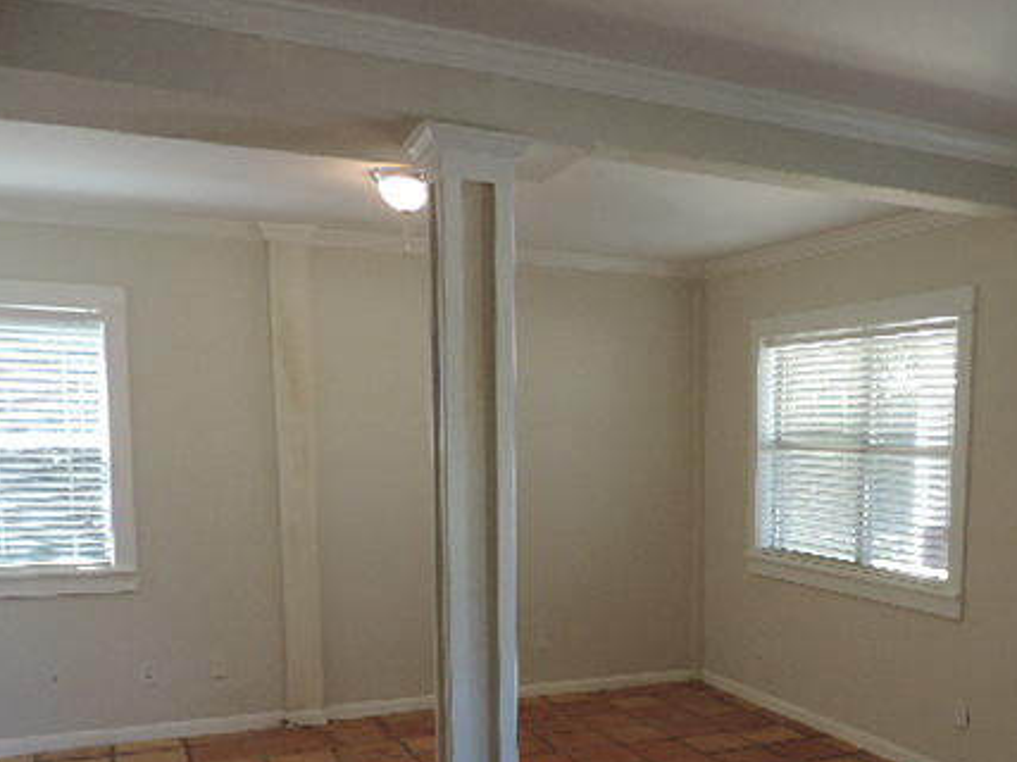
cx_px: 743
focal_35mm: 36
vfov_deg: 38.7
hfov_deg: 49.6
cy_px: 564
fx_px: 1057
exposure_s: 1/30
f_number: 3
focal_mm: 4.3
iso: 180
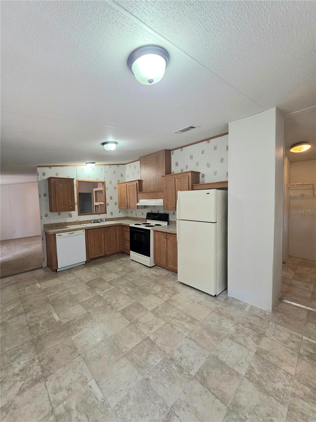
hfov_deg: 89.9
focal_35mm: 13
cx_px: 158
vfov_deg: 106.2
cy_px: 211
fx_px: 158
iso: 160
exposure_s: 1/120
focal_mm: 2.2
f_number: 1.9
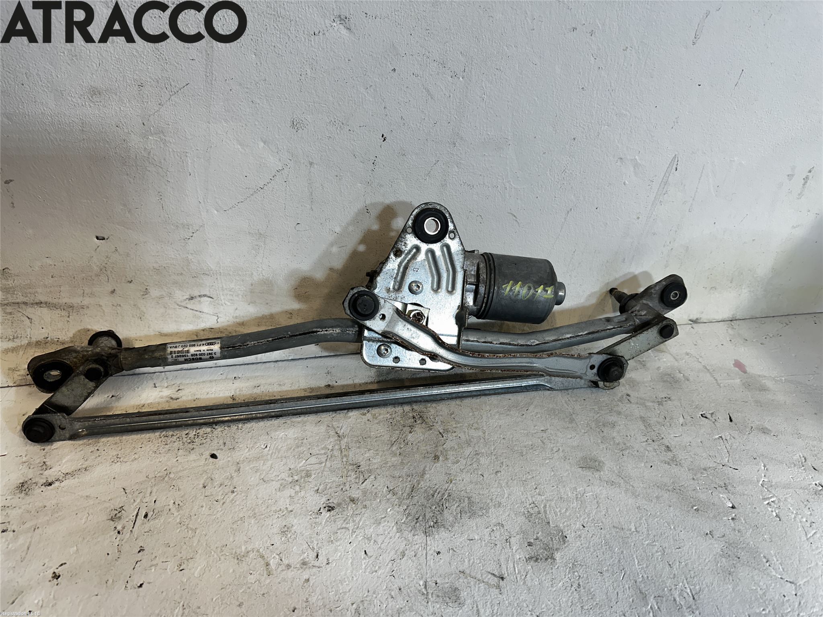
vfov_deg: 56.8
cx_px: 412
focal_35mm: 24
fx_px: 571
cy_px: 308
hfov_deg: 71.6
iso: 125
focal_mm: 6.86
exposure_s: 1/100
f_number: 1.78
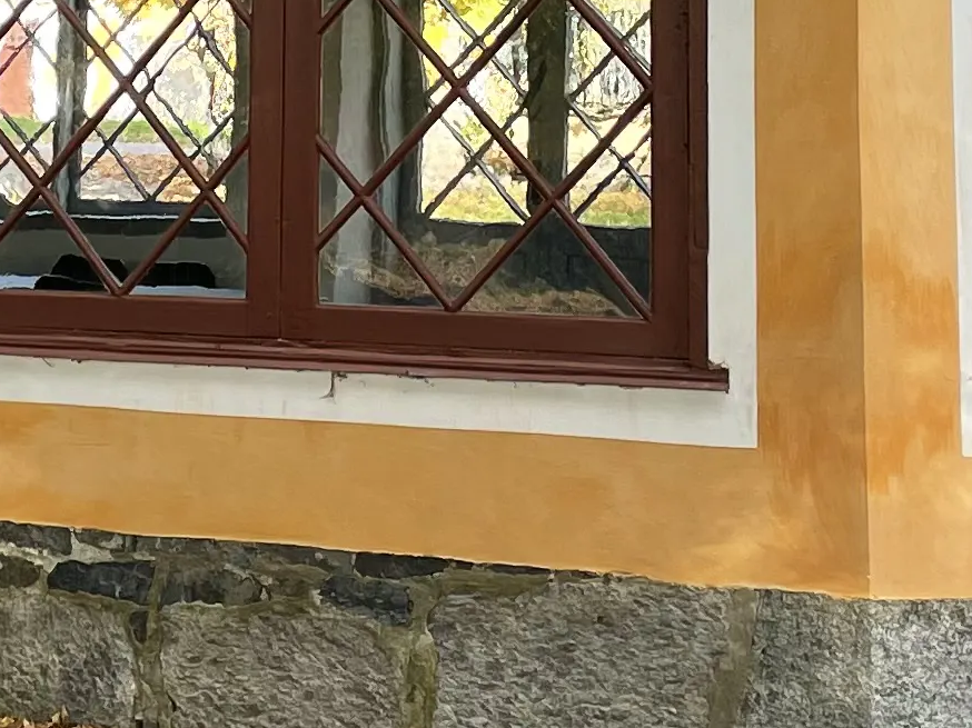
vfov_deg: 11.8
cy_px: -382
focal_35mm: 120
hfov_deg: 16.4
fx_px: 3369
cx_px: 404
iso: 32
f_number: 1.6
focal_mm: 4.2
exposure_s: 1/198
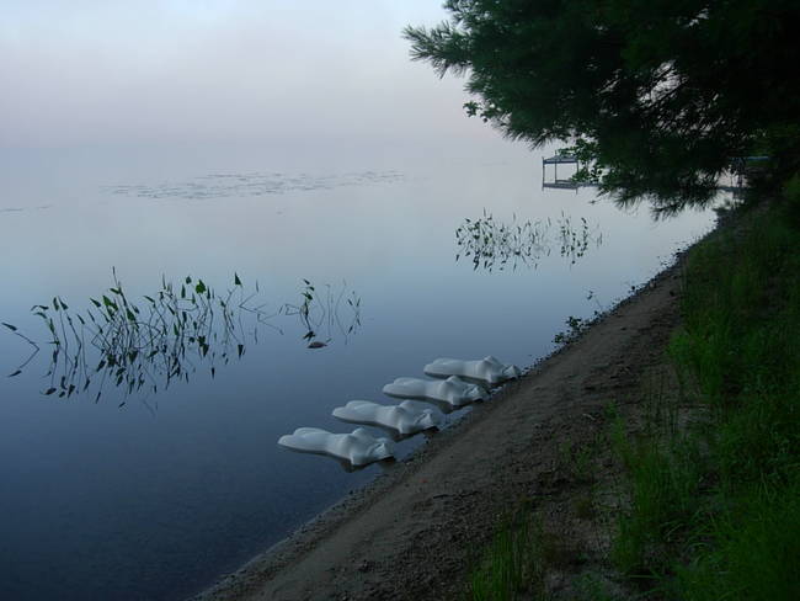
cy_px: 300
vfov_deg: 37.7
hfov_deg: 49.0
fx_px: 879
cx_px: 400
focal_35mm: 38
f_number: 2.8
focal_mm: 7.8
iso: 64
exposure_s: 1/304
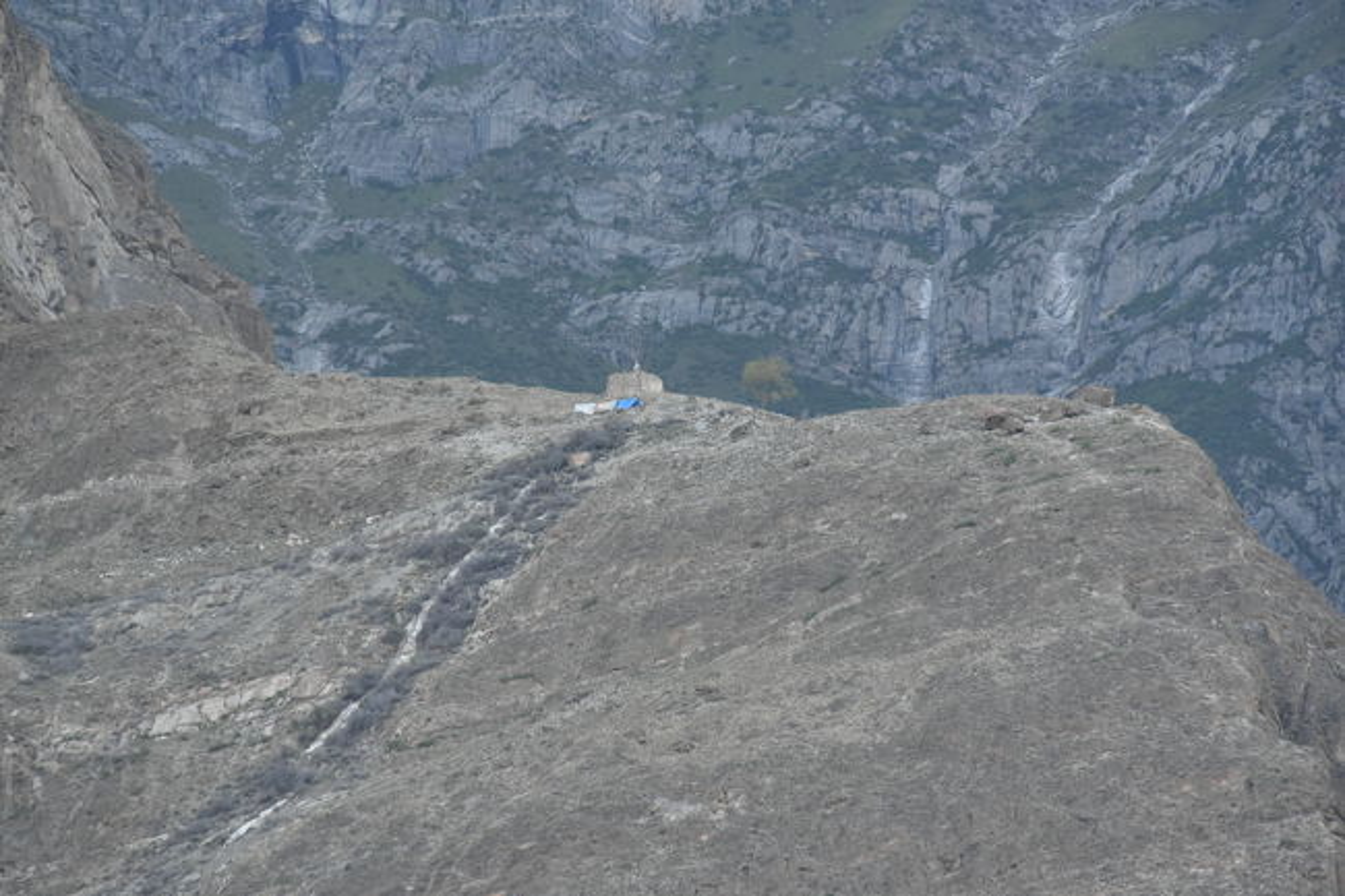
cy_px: 448
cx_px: 672
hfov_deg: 6.9
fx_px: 11205
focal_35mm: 300
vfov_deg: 4.6
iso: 3600
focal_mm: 300
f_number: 10
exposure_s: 1/320
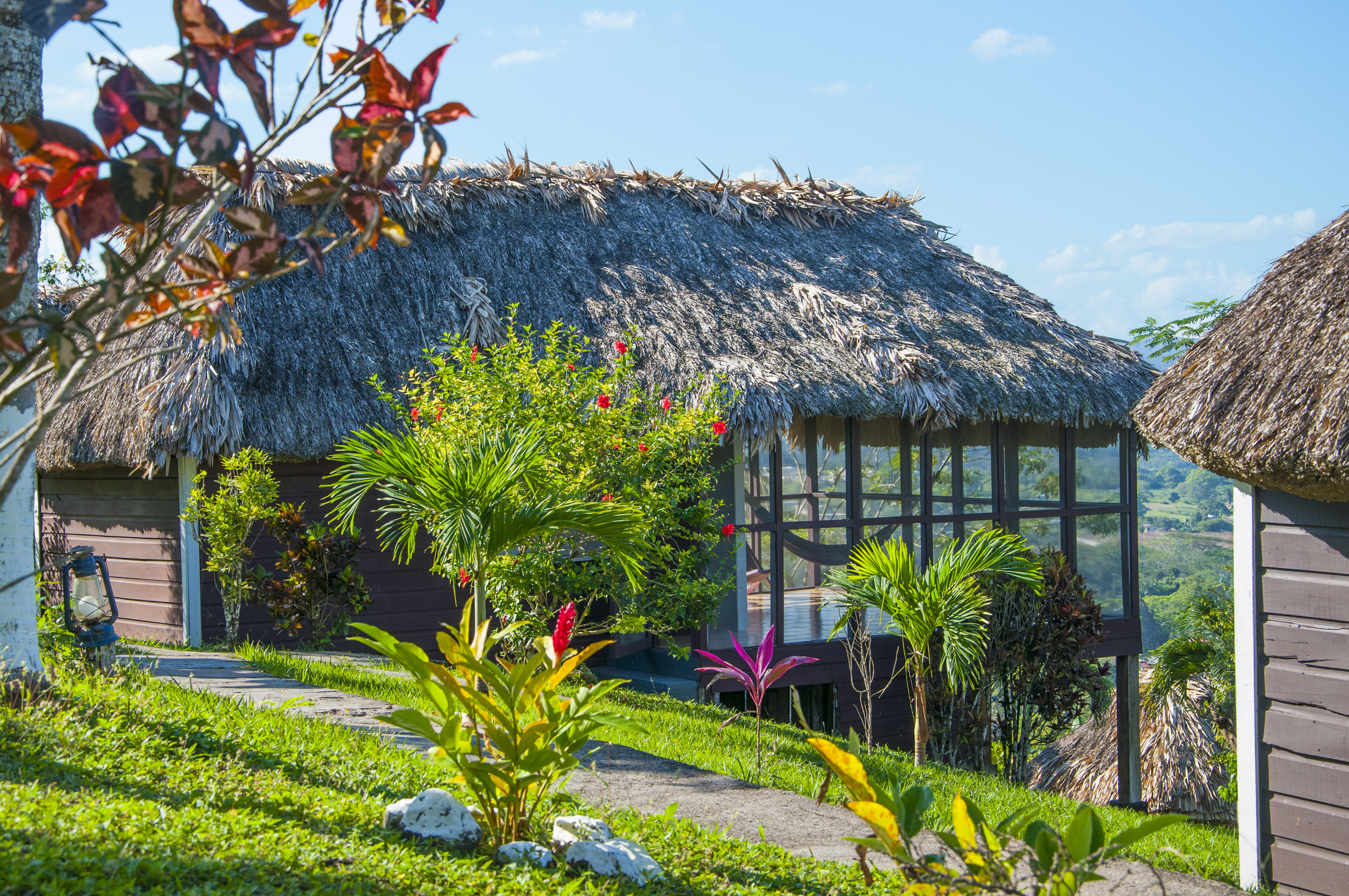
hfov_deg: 31.9
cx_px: 674
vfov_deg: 21.5
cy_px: 448
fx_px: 2358
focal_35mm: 63
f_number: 8
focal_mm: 42
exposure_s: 1/500
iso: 200
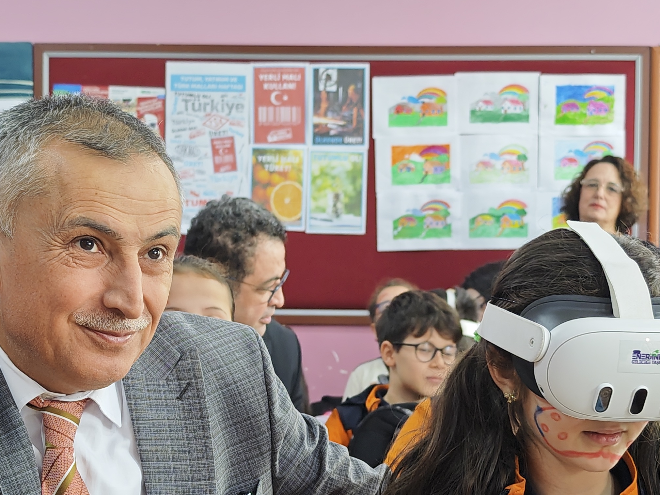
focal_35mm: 79
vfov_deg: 18.5
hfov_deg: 24.7
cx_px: 288
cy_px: 390
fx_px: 1506
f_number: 1.63
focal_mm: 8.72
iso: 250
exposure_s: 1/50
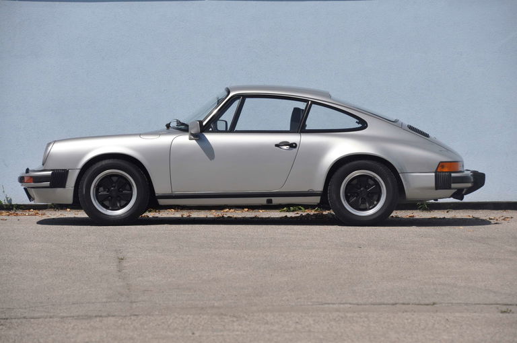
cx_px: 258
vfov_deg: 7.5
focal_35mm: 183
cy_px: 172
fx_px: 2625
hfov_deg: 11.2
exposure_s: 1/1000
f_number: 8
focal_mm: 122
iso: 500
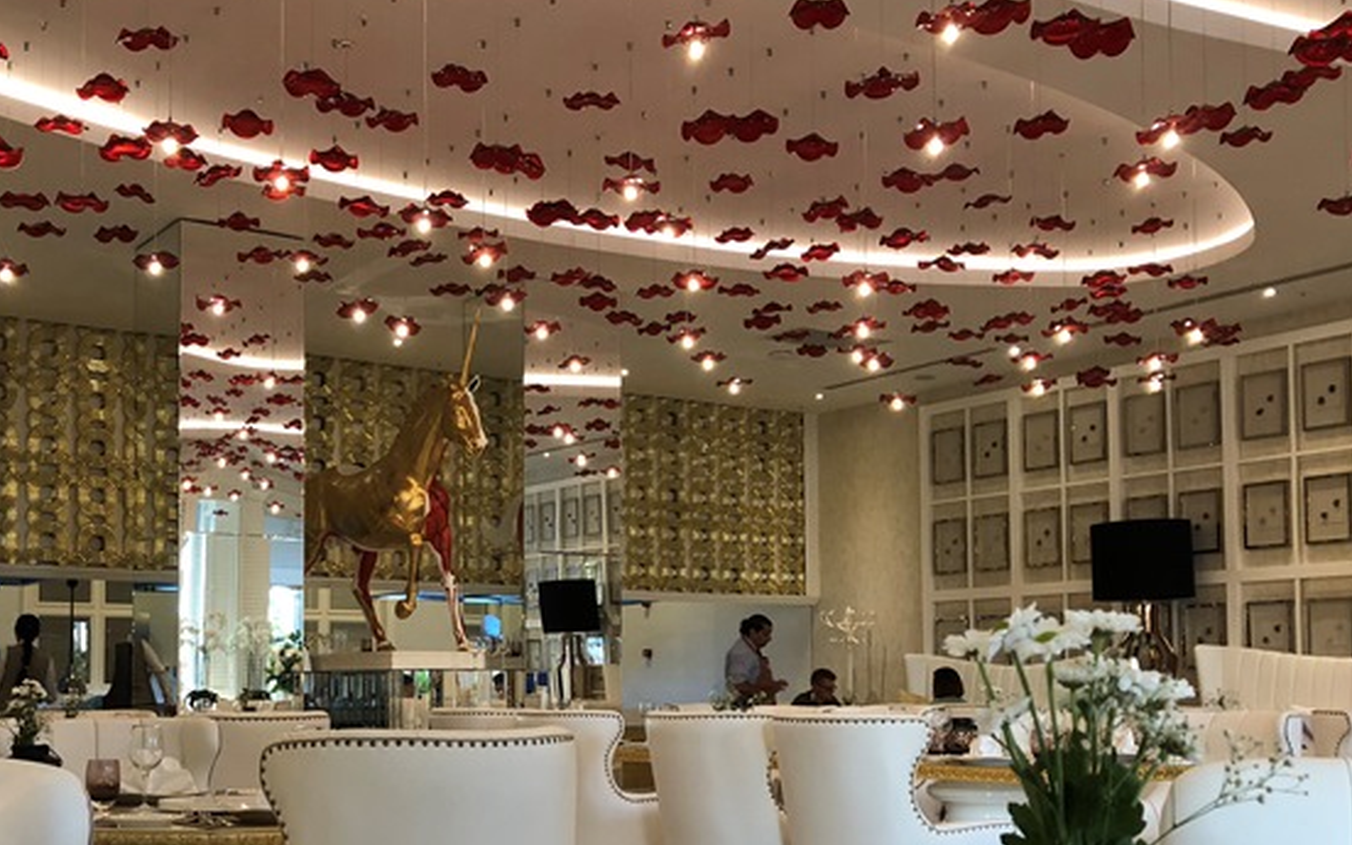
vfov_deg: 29.5
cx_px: 505
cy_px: 620
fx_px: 1584
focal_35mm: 43
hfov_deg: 45.8
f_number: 1.8
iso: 40
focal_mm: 3.99
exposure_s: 1/17
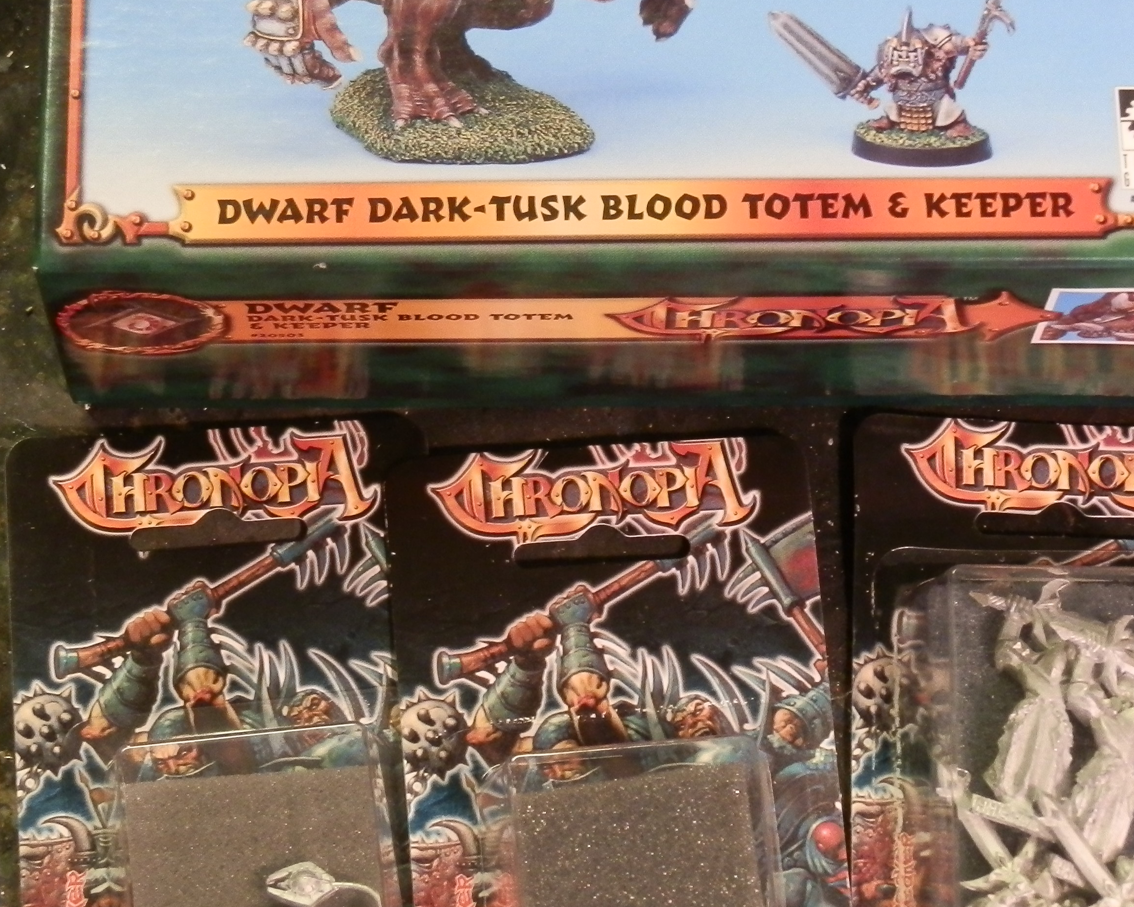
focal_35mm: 110
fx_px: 3692
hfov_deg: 17.5
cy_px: 434
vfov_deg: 14.0
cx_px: 497
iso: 200
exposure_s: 1/8
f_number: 3.7
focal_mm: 10.99
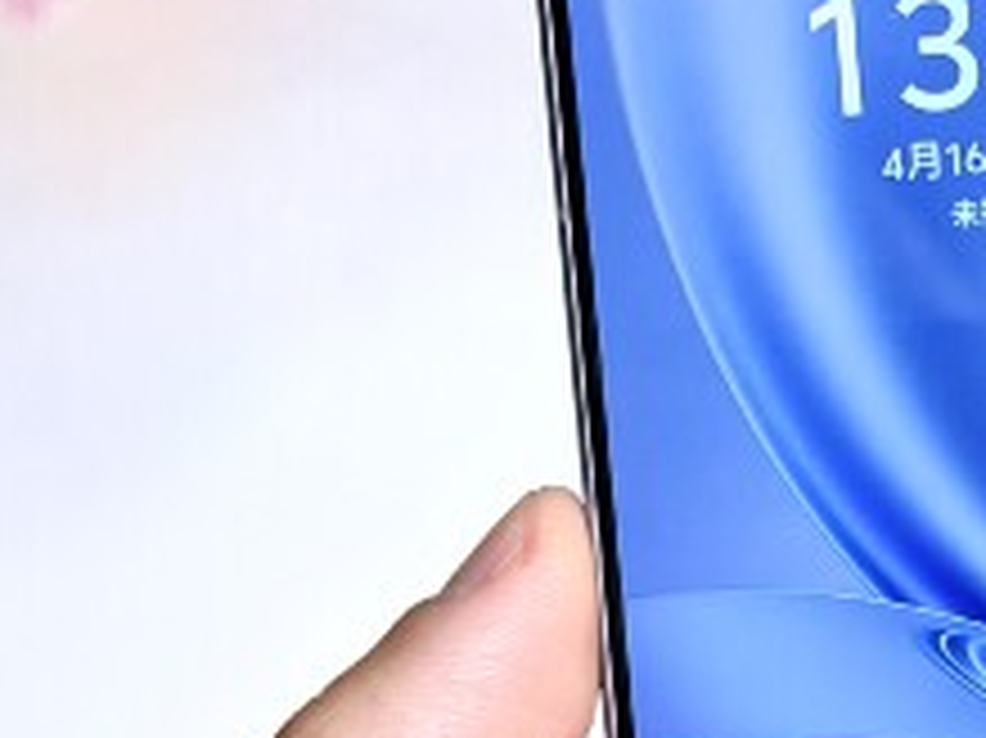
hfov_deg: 12.3
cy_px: 716
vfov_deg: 9.3
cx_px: 1063
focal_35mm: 158
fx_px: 4498
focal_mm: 6.76
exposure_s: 1/167
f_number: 1.78
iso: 50
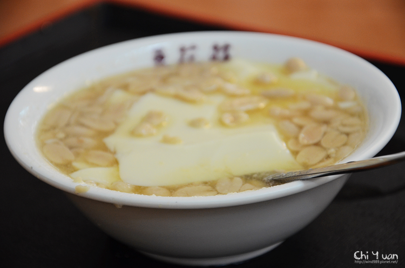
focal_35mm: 135
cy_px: 134
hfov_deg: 15.2
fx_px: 1515
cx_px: 202
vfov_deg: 10.1
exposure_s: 1/60
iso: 800
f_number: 5.6
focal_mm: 90
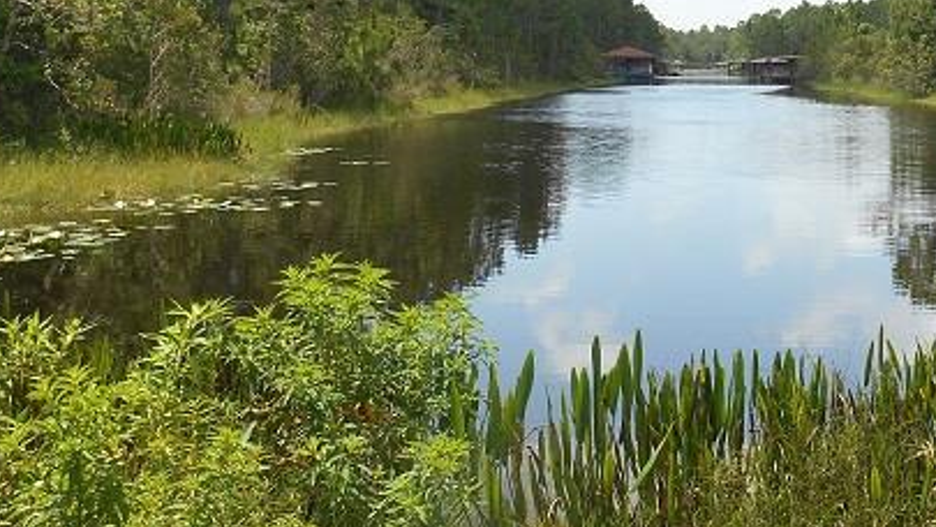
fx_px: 1390
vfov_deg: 21.1
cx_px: 742
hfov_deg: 36.0
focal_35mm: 56
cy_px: 81
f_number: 3.4
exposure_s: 1/640
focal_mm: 4.7
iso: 80
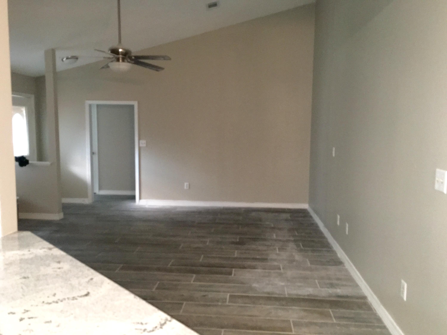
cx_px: 224
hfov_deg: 61.7
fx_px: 374
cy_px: 168
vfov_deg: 48.2
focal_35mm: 29
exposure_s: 1/16
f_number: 2.2
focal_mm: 4.15
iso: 250
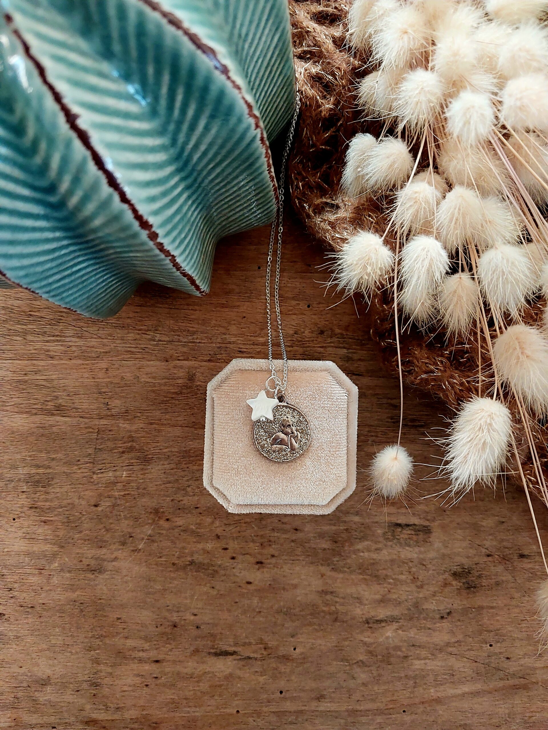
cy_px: 365
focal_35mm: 30
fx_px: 633
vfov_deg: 60.0
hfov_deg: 46.8
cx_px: 274
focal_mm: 4.6
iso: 400
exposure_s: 1/60.2
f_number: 1.8
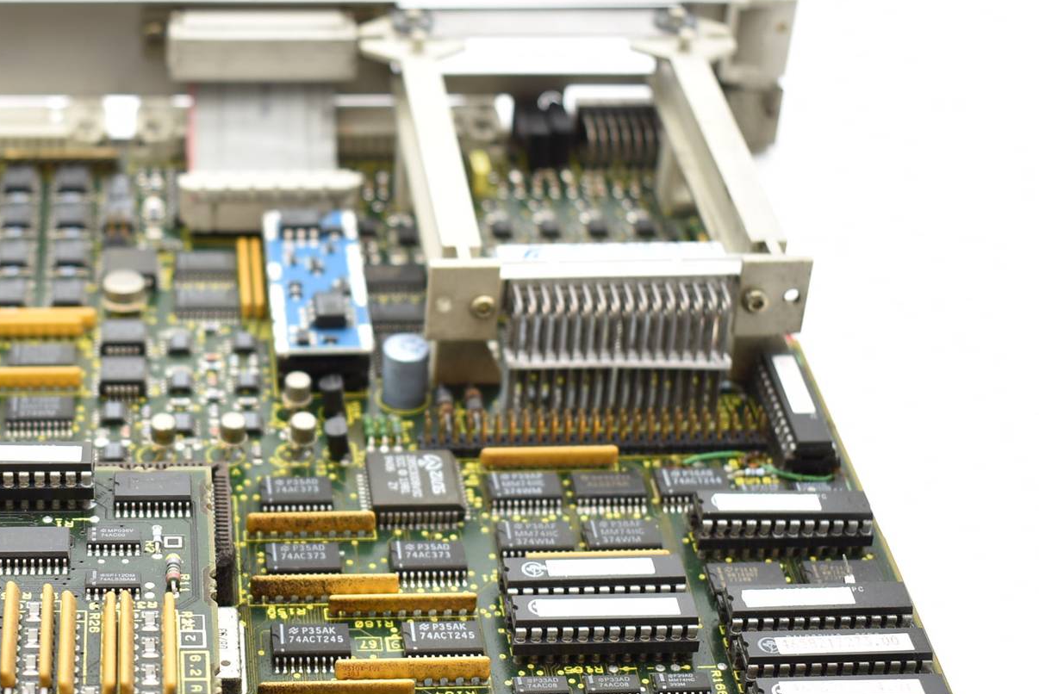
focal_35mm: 78
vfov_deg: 17.5
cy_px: 451
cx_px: 173
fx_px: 2250
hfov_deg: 25.5
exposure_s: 1/25
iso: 100
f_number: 4.2
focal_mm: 29
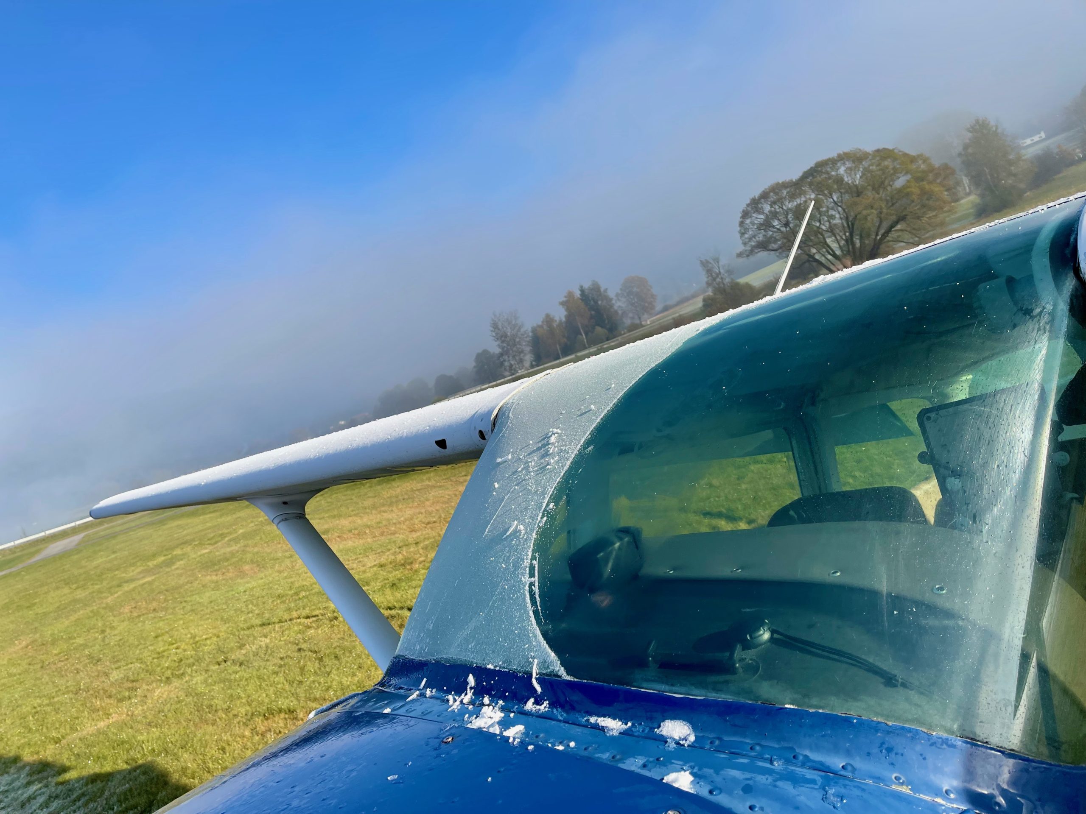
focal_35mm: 26
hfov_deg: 67.3
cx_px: 543
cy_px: 407
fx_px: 816
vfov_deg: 53.1
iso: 32
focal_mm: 5.1
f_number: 1.6
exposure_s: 1/2387
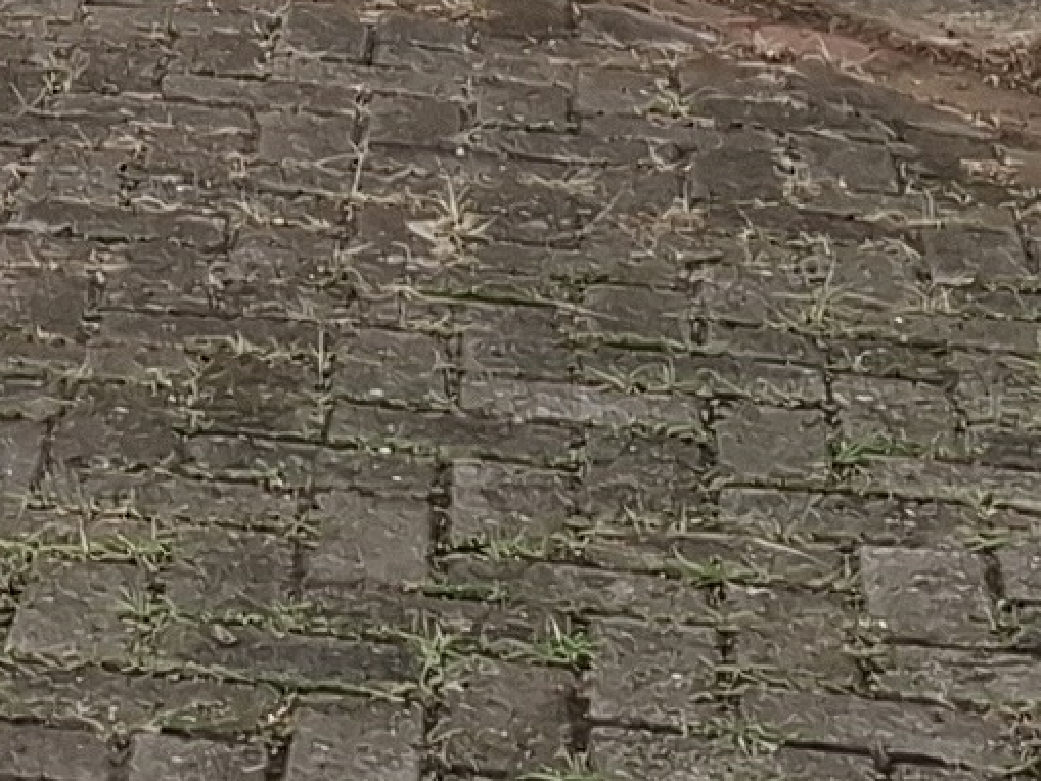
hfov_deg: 11.1
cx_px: -184
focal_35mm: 175
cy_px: -1408
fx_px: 5264
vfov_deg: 7.6
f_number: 1.8
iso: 50
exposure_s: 1/763
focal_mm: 5.54
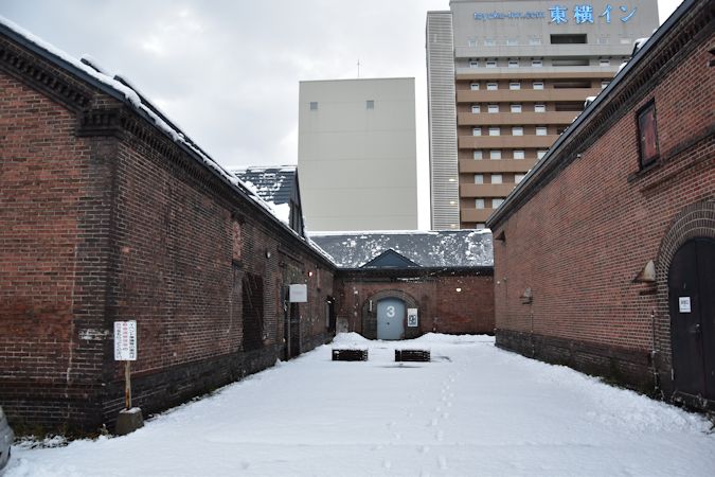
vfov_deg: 47.9
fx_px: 536
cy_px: 238
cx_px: 358
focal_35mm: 27
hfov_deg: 67.4
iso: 800
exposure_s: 1/80
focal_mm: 18
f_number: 4.5
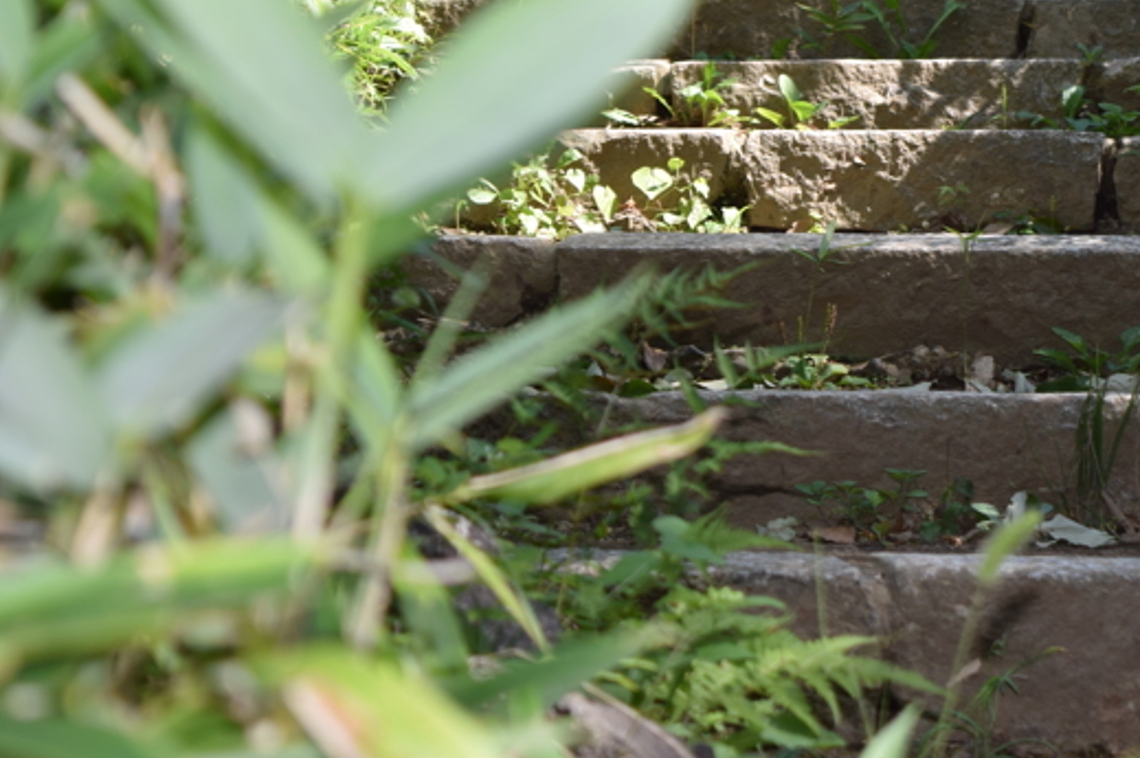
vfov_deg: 8.8
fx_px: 4872
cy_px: 26
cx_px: 854
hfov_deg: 13.3
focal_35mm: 154
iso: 100
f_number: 5.6
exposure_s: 1/125
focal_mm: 52
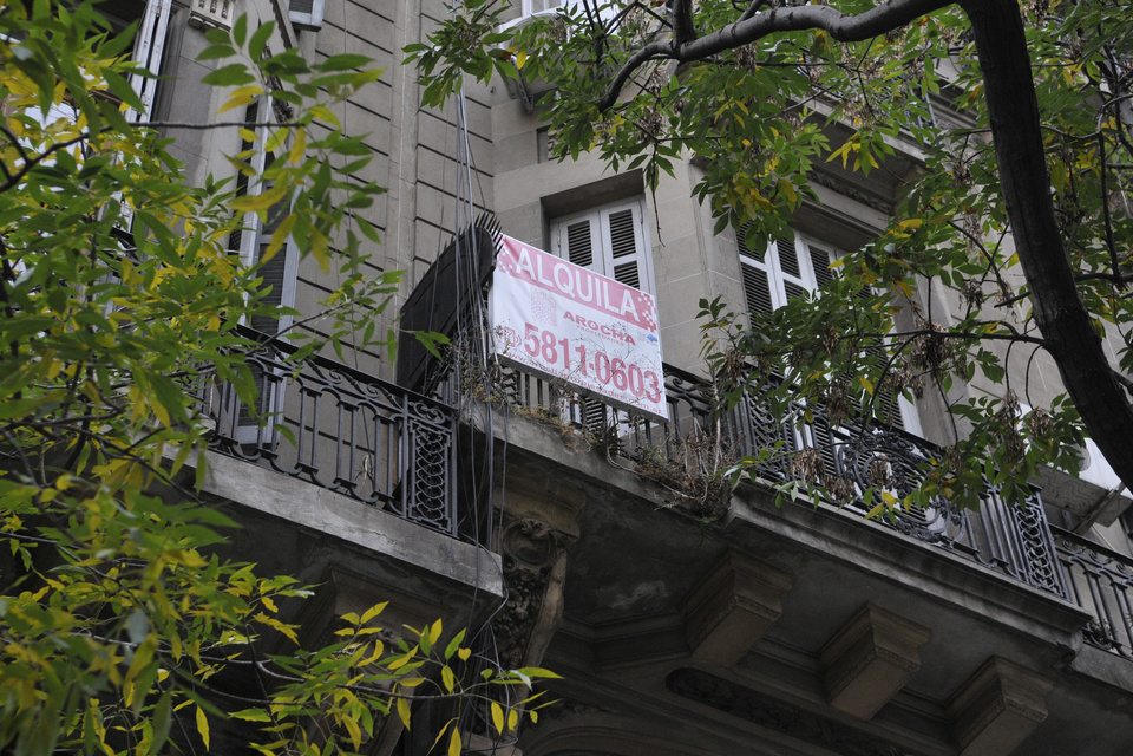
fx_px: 2124
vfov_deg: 20.2
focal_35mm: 68
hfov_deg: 29.9
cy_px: 378
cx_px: 566
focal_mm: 45
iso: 800
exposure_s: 1/200
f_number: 4
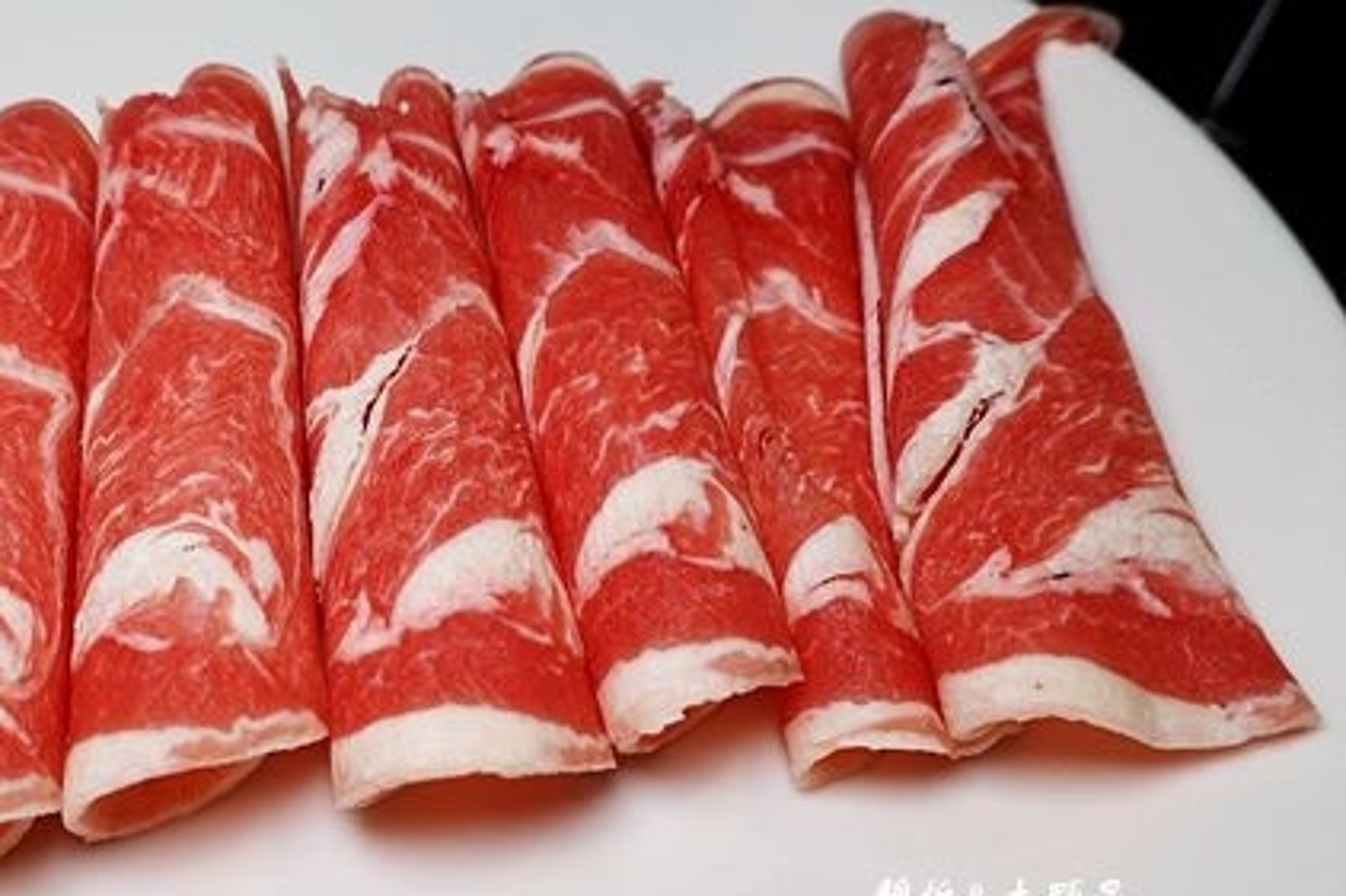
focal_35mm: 37
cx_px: 396
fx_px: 1383
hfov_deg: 50.5
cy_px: 375
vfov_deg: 35.8
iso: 125
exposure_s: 1/60
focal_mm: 9
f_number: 2.8
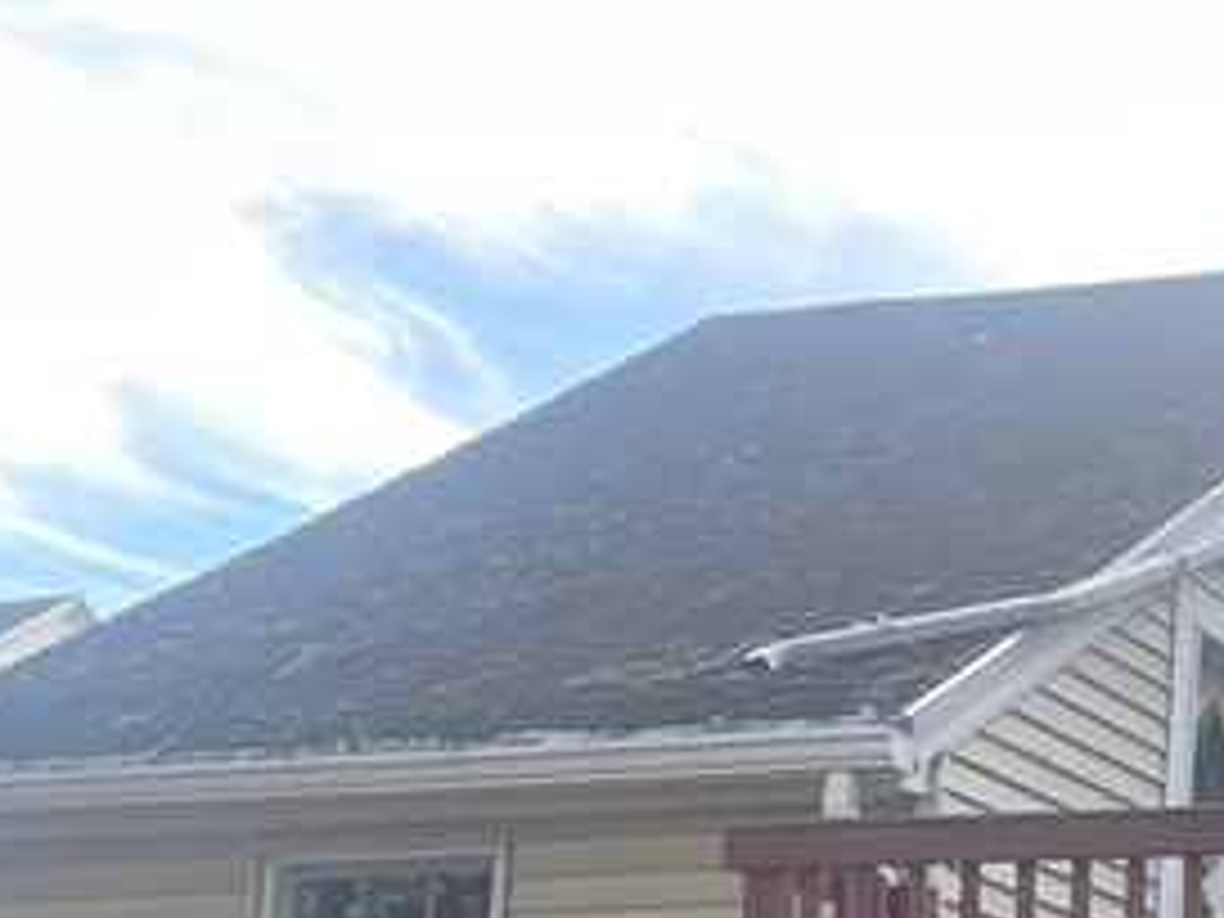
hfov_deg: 18.7
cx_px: 1778
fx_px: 3324
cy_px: 1148
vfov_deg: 15.1
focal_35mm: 94
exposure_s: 1/211
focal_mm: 5.1
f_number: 1.6
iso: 32
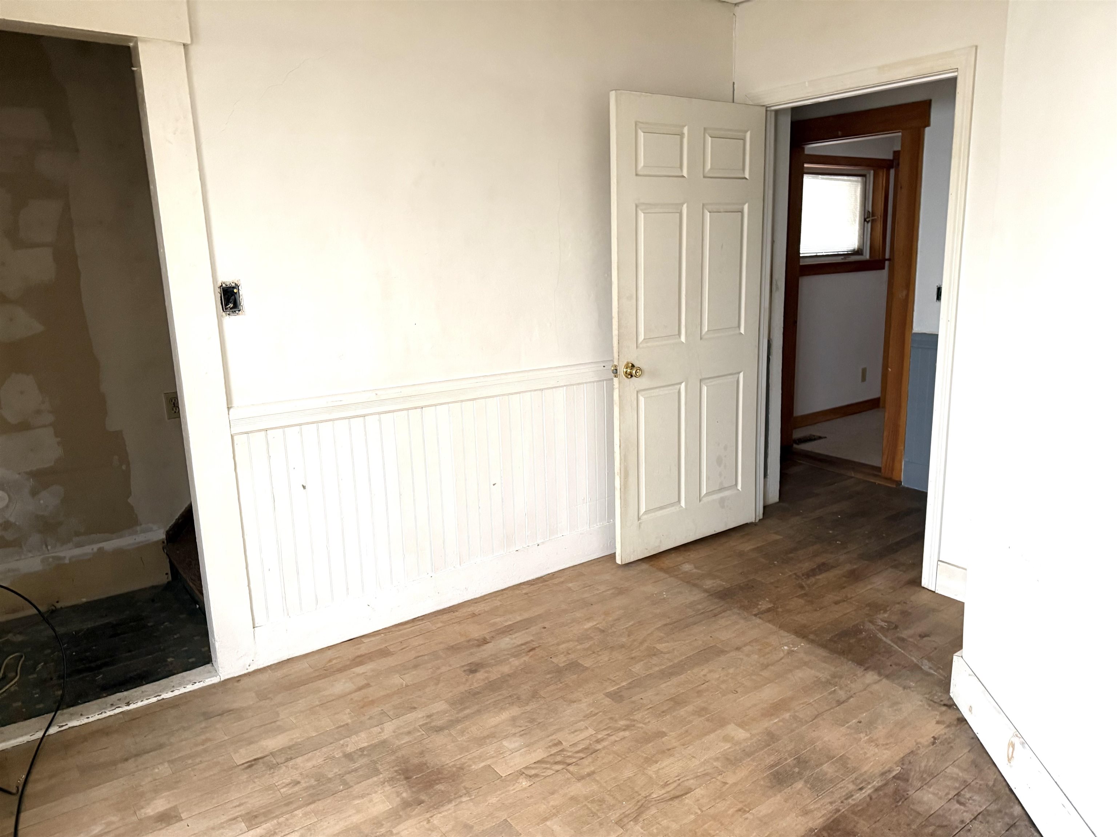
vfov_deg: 56.8
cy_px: 418
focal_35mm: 24
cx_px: 558
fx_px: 774
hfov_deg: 71.6
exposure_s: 1/60
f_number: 1.78
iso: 400
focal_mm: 6.76
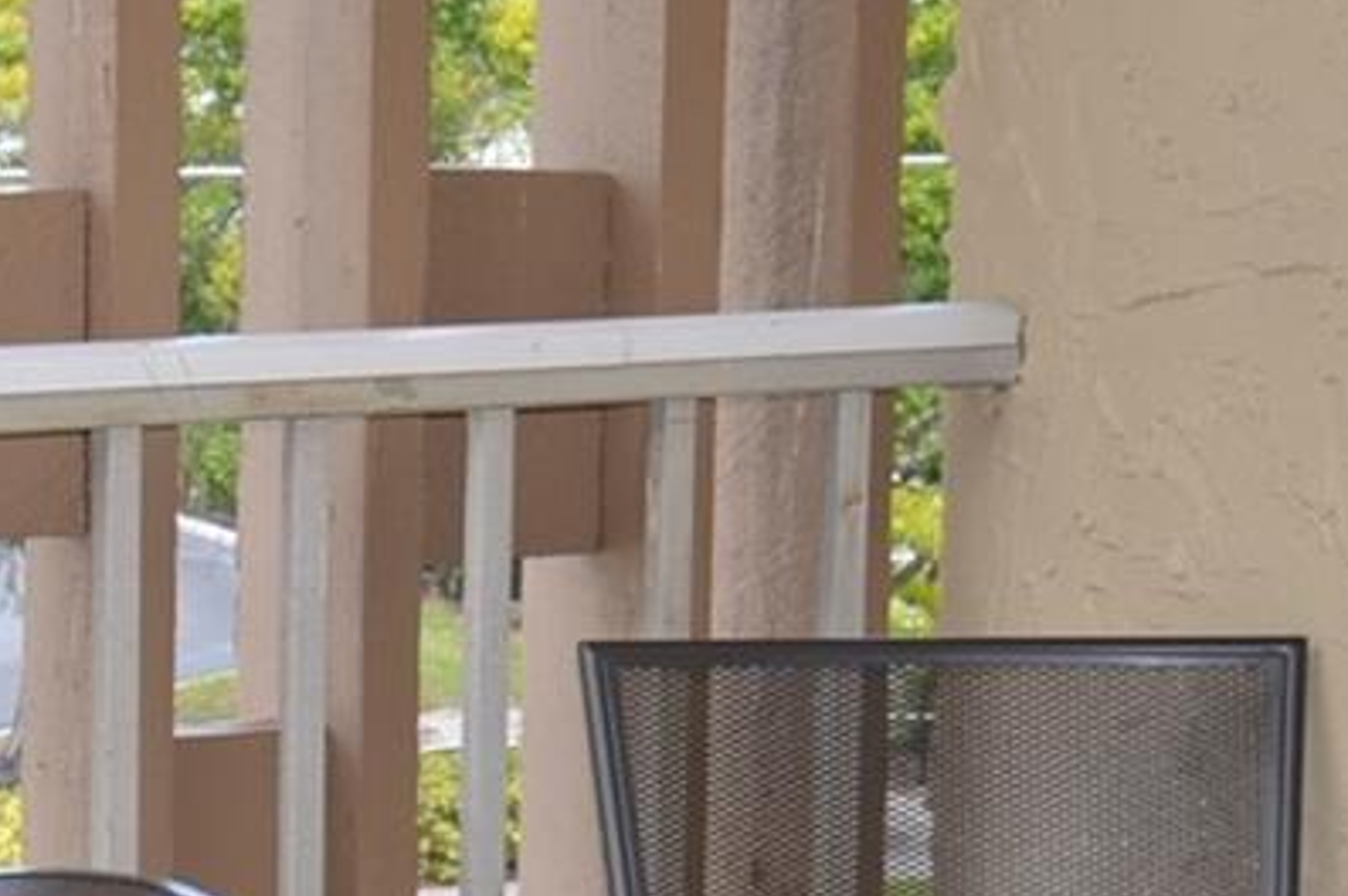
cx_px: -397
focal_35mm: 121
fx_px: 4527
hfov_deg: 16.1
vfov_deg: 11.3
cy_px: 550
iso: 100
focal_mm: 20
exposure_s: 1/125
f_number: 4.5
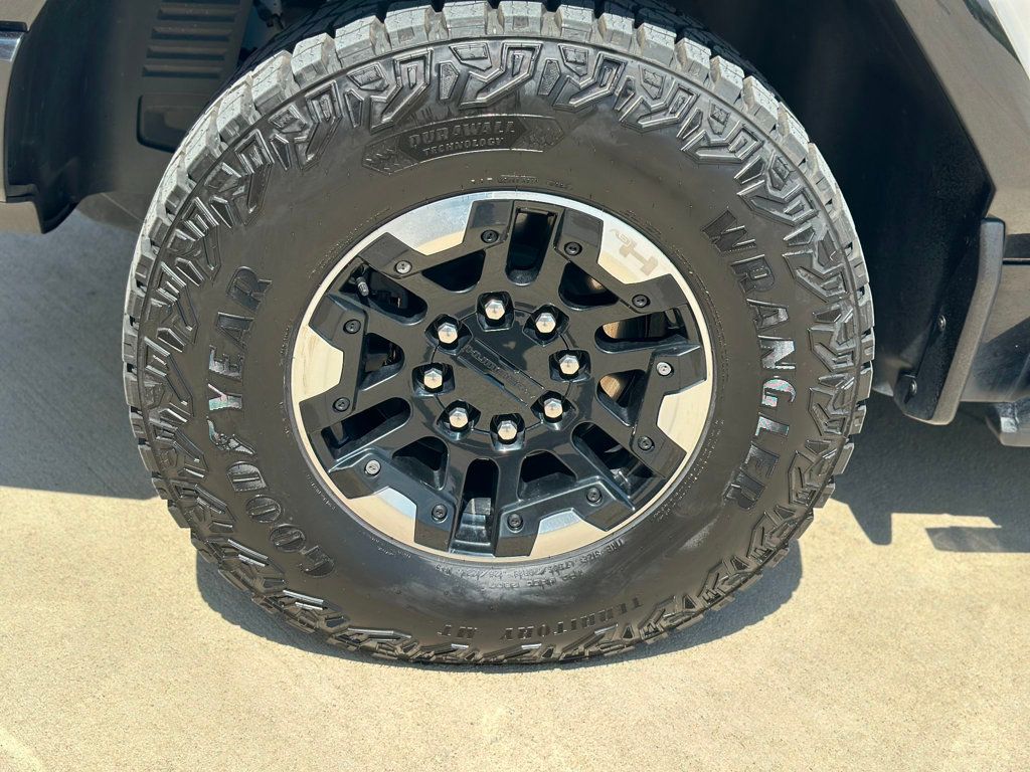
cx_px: 515
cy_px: 386
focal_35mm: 48
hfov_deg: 39.7
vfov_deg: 30.3
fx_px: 1428
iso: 80
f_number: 1.78
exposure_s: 1/1953
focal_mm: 6.86
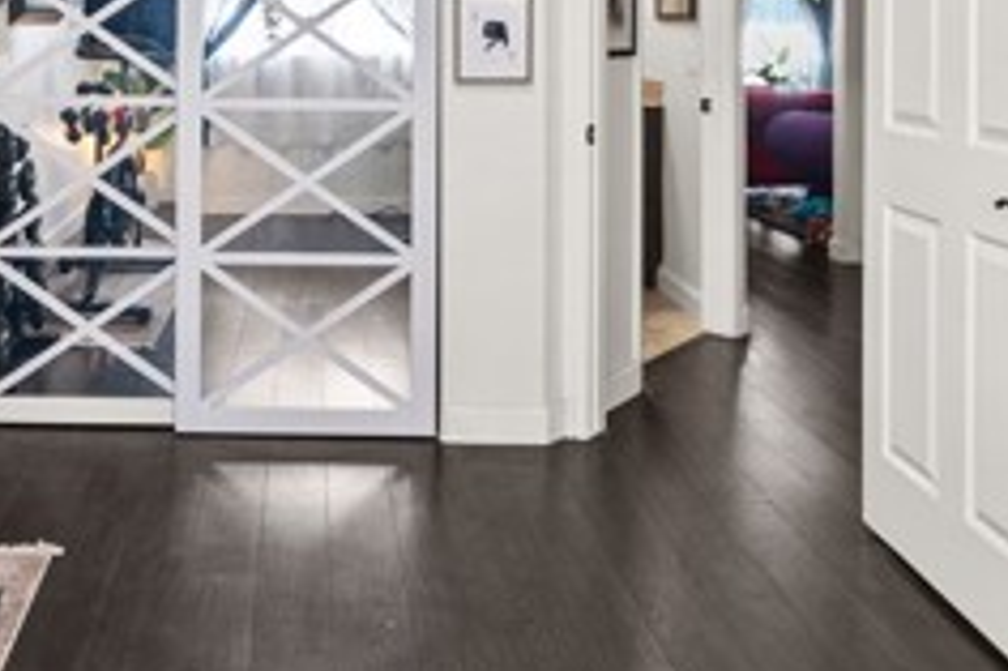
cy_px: 36
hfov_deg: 48.9
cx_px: 261
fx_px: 1063
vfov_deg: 32.8
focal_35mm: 38
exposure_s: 2
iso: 100
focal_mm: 14
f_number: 10
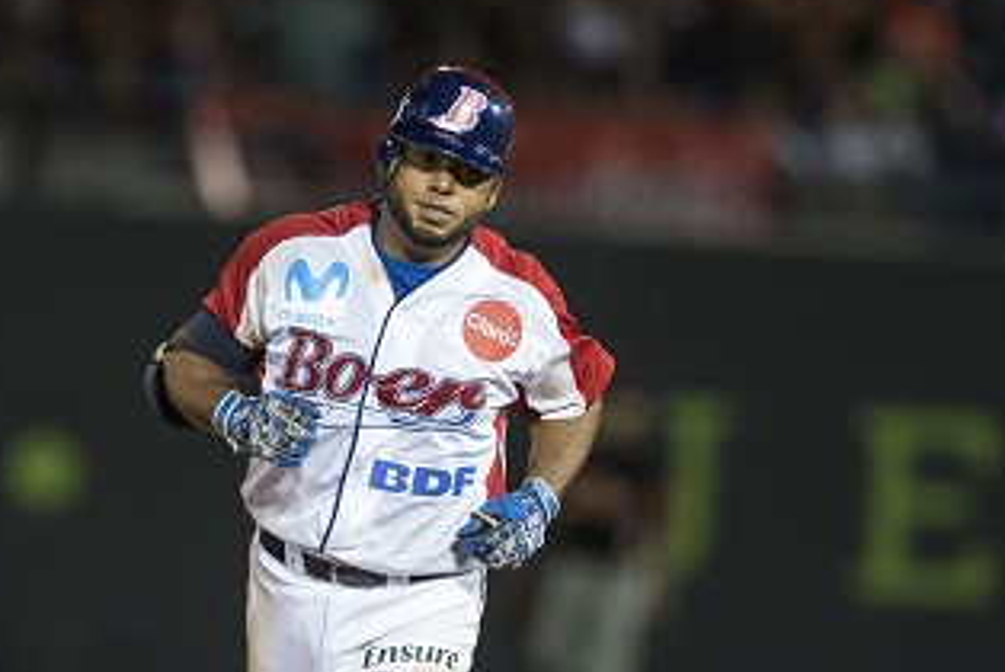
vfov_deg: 1.5
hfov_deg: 2.3
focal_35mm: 891
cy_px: 574
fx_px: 24896
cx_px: 355
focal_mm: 400
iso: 4000
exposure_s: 1/1250
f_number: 2.8
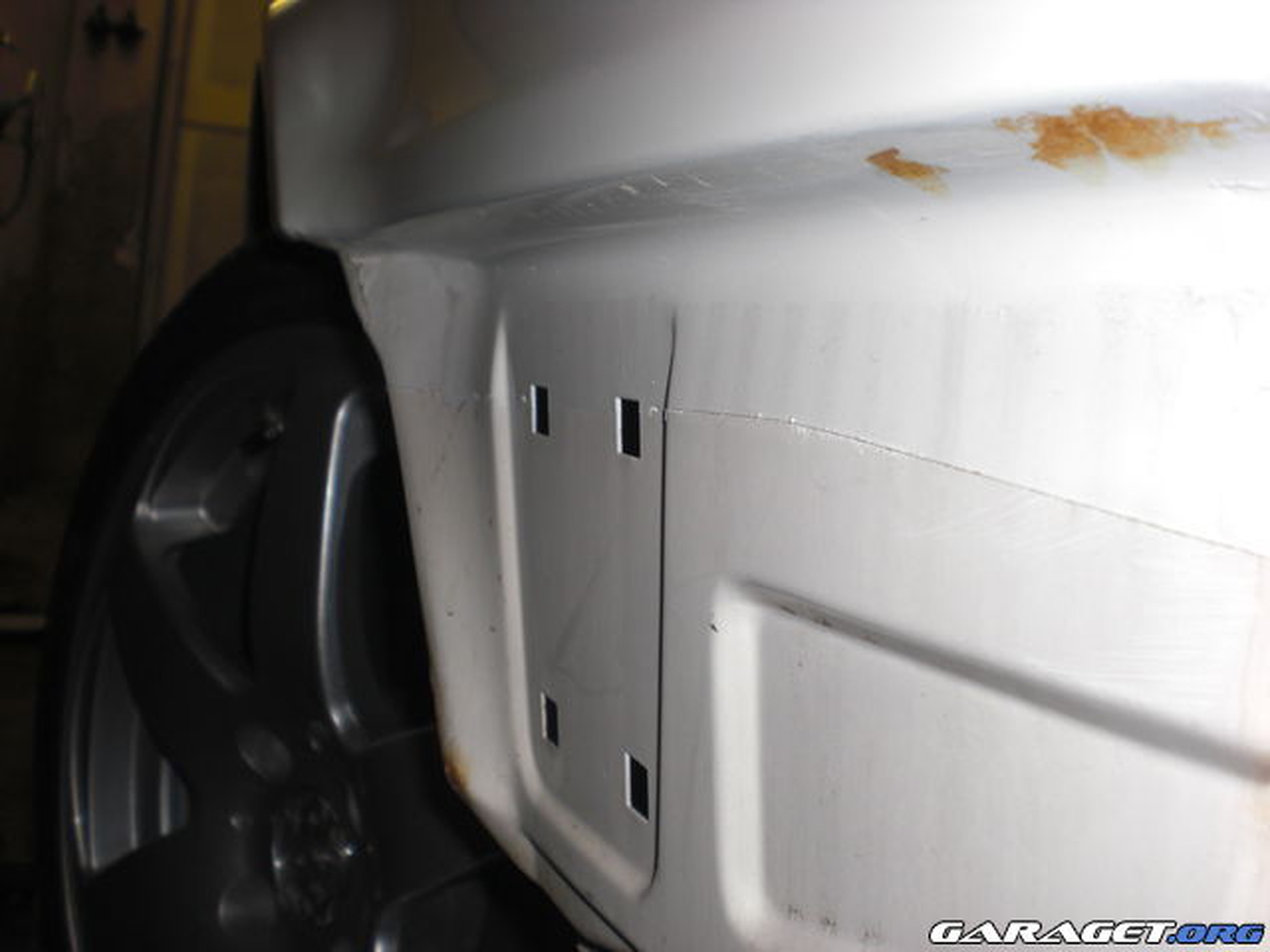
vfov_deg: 37.7
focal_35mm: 38
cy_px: 476
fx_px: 1394
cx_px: 635
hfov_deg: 49.0
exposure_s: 1/60
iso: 64
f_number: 3.1
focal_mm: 6.3
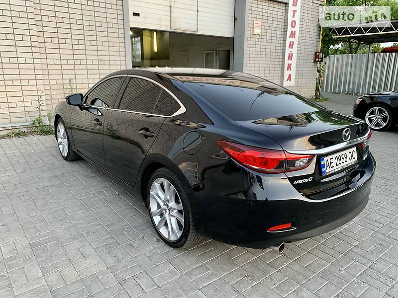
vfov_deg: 53.1
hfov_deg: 67.3
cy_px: 149
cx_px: 199
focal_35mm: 26
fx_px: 299
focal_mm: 4.2
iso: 125
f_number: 1.8
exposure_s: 1/60
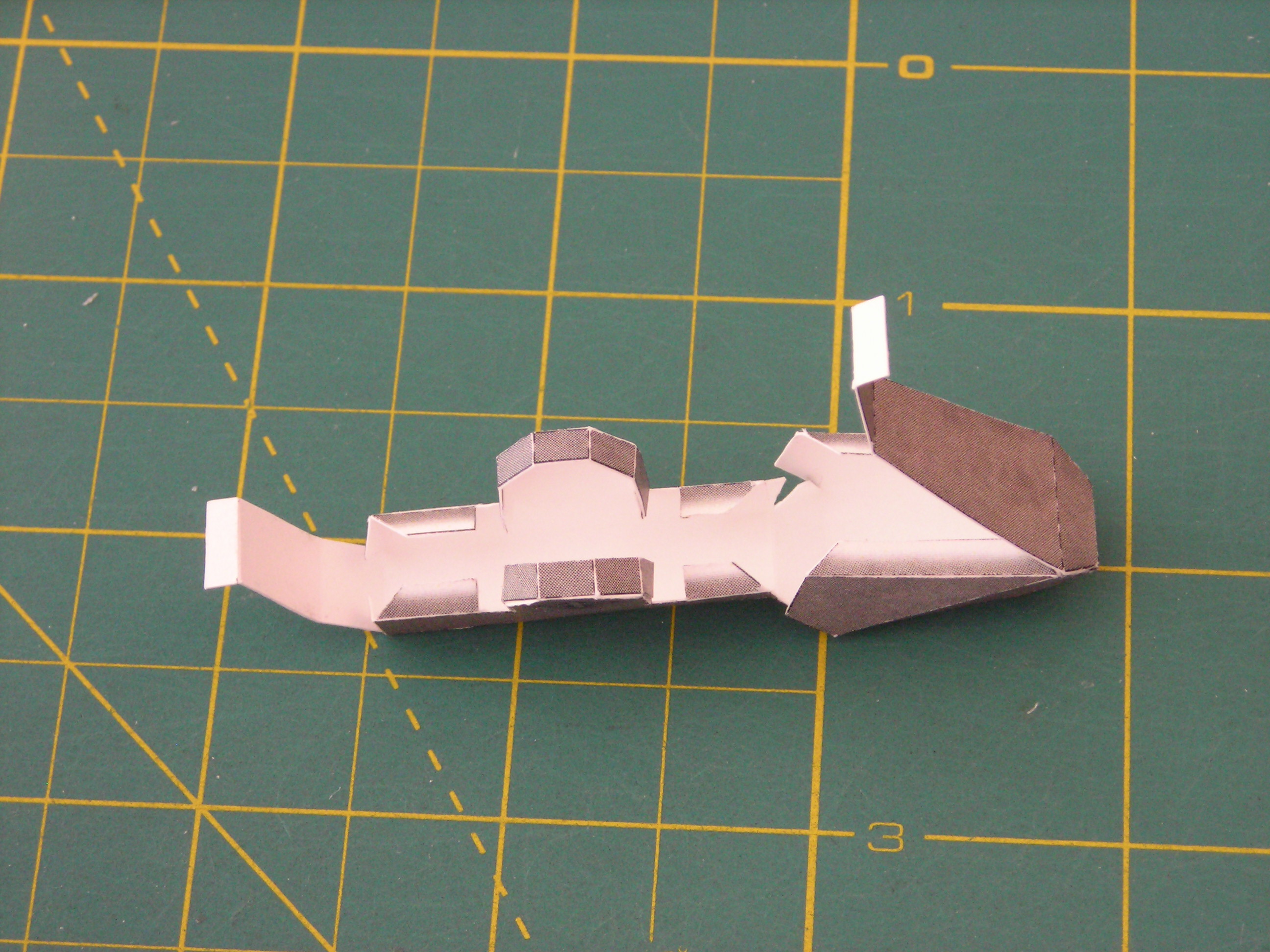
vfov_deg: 12.8
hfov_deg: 17.0
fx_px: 4256
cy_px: 476
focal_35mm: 116
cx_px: 635
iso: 200
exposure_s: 1/3.8
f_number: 5.3
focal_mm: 19.2
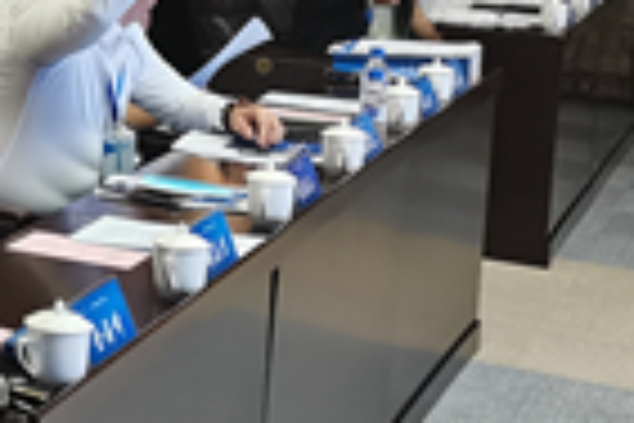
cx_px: -427
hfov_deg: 15.7
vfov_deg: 11.7
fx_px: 2025
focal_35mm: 115
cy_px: -63
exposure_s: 1/50
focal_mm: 5.58
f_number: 1.8
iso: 400
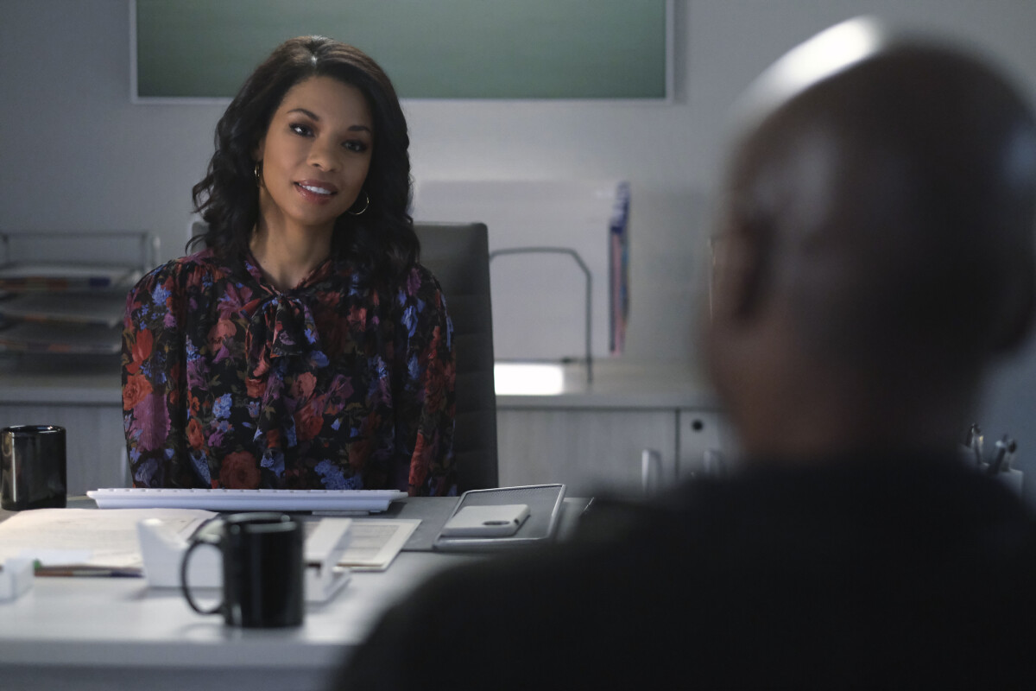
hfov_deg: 24.2
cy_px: 346
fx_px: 2417
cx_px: 518
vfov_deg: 16.3
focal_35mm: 84
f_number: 1.8
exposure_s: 1/320
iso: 8000
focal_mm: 56
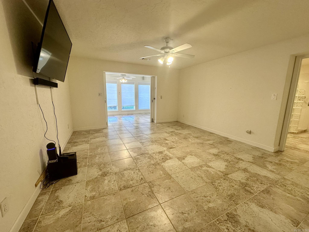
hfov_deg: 102.1
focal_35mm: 14
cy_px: 116
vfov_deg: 85.7
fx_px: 125
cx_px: 154
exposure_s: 1/120
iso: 160
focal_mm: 2.22
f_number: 2.2
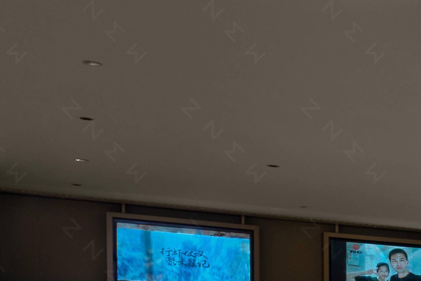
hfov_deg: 13.2
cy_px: 98
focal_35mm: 102
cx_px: 1080
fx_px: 1193
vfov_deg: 13.4
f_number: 11
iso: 200
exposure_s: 1/2.5
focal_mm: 17
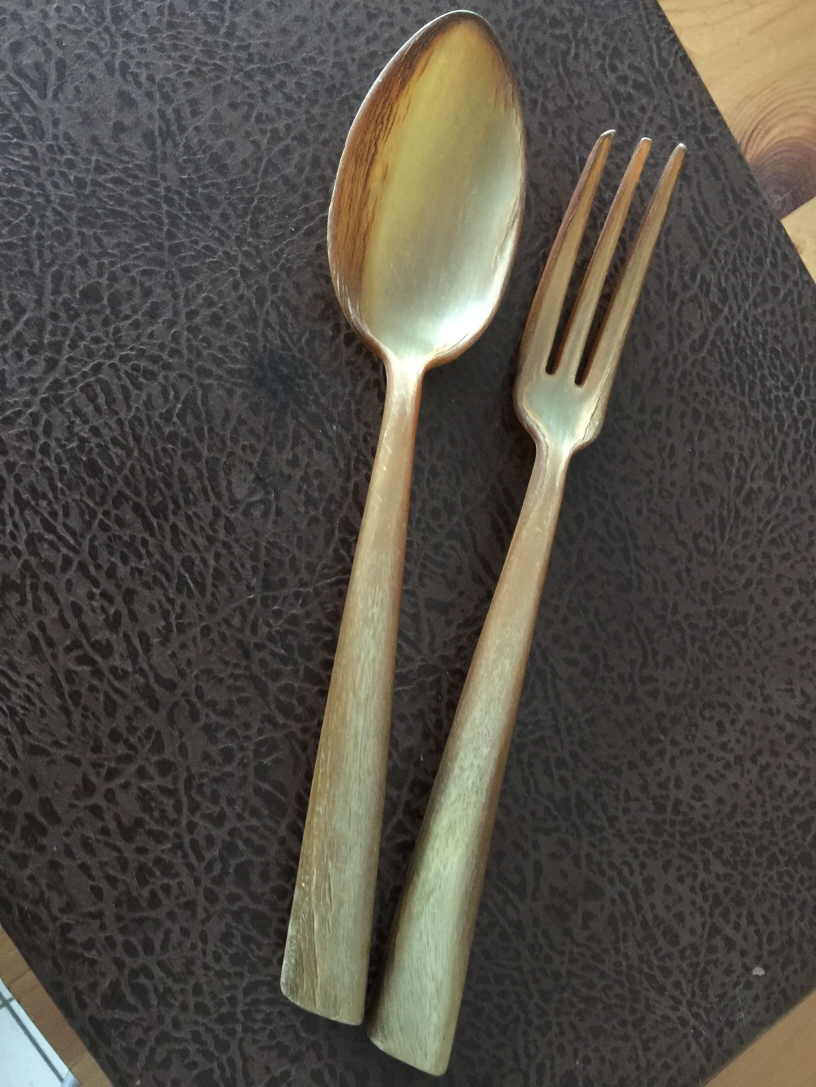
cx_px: 408
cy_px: 544
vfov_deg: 61.7
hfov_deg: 48.2
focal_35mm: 29
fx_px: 911
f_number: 2.2
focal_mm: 4.15
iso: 125
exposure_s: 1/4
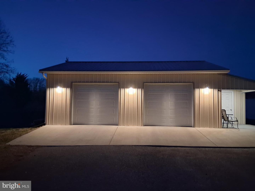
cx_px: 128
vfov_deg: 53.1
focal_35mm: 26
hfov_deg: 67.3
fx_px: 192
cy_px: 96
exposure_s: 1/20
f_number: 1.8
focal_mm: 3.98
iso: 1000
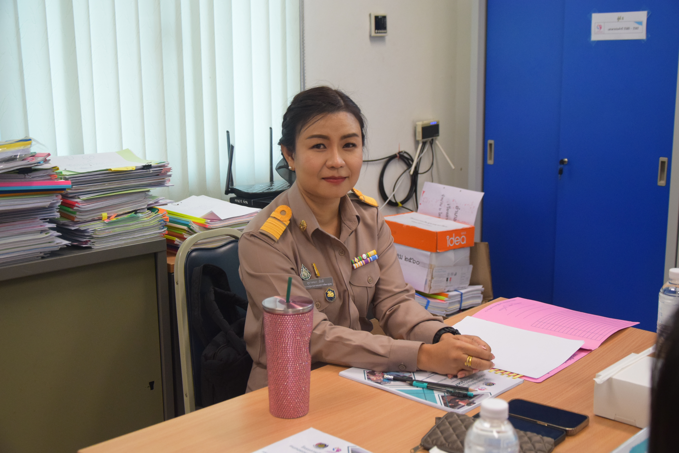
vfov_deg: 29.9
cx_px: 340
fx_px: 849
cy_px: 226
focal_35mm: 45
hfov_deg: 43.6
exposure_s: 1/200
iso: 1600
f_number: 4.2
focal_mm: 30
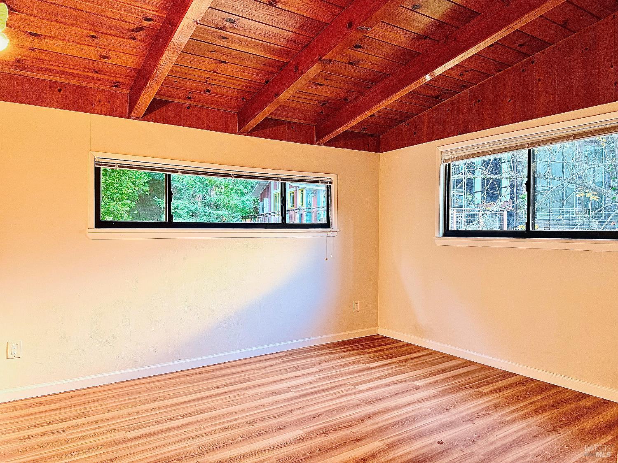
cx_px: 309
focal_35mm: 24
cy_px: 232
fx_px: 428
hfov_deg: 71.6
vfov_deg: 56.8
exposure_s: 1/60
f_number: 1.78
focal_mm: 6.76
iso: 250
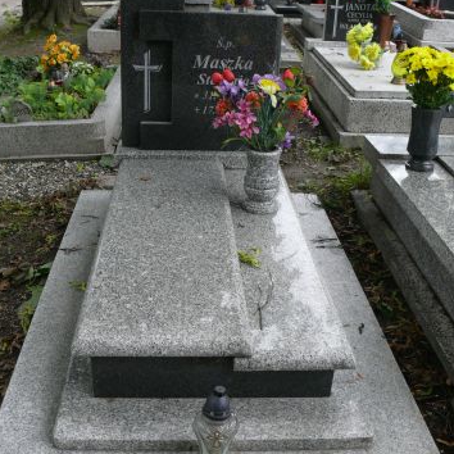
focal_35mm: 42
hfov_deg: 40.0
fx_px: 623
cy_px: 271
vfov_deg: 39.9
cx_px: 226
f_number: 2.8
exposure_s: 1/100
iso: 100
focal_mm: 7.4
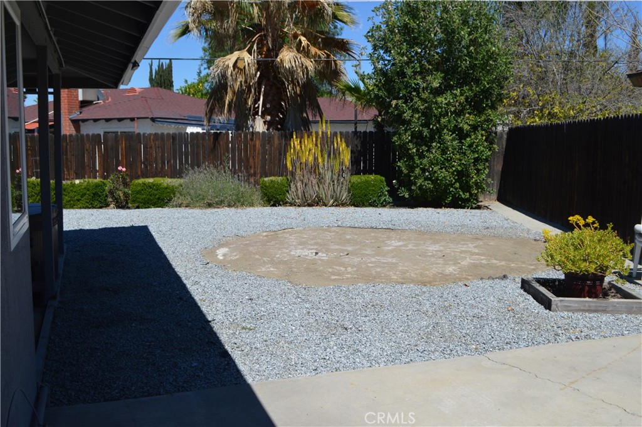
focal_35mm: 39
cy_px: 214
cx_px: 321
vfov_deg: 34.1
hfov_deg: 49.6
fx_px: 695
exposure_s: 1/250
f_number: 8
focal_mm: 26
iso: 100
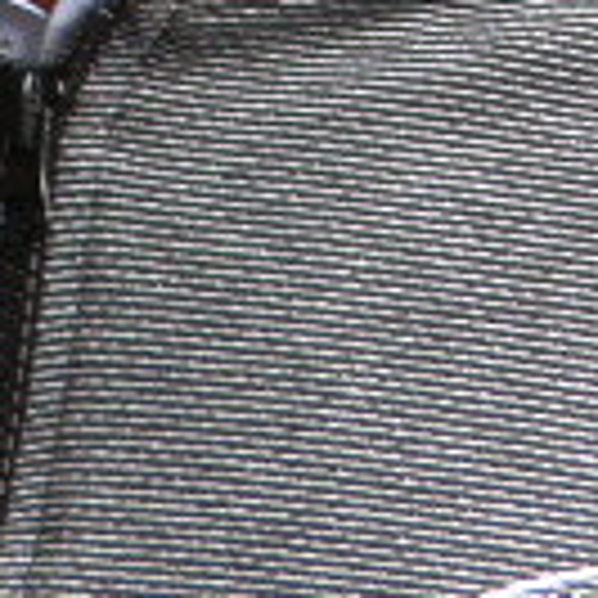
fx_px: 4652
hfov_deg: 7.3
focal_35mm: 238
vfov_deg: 7.1
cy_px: -553
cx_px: -144
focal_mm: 4.9
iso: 50
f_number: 3.2
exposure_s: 1/50
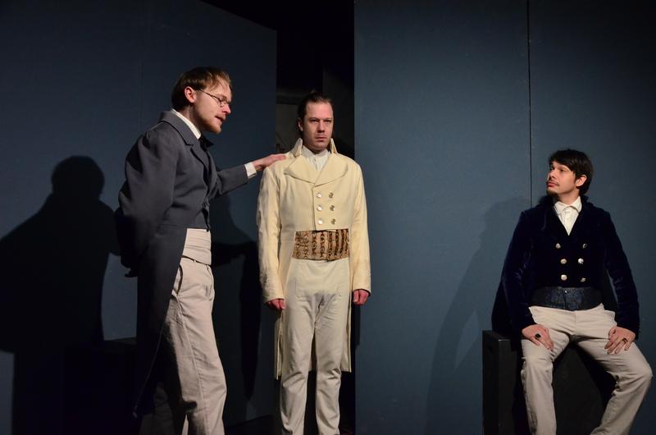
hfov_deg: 57.3
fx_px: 600
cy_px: 218
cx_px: 328
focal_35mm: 33
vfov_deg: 39.8
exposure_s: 1/125
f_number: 7.1
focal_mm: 22
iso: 2200
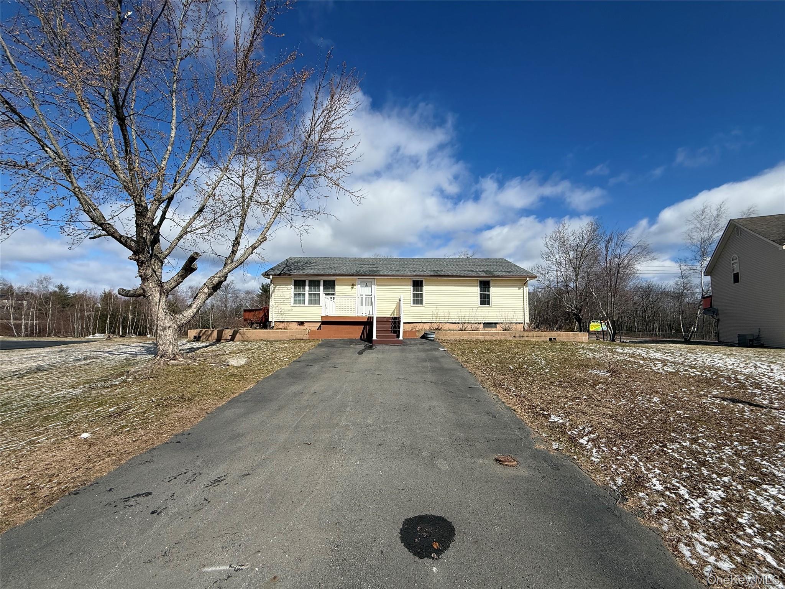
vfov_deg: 85.7
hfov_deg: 102.1
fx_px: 317
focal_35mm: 14
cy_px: 294
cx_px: 392
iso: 50
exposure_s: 1/5155
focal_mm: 2.22
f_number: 2.2
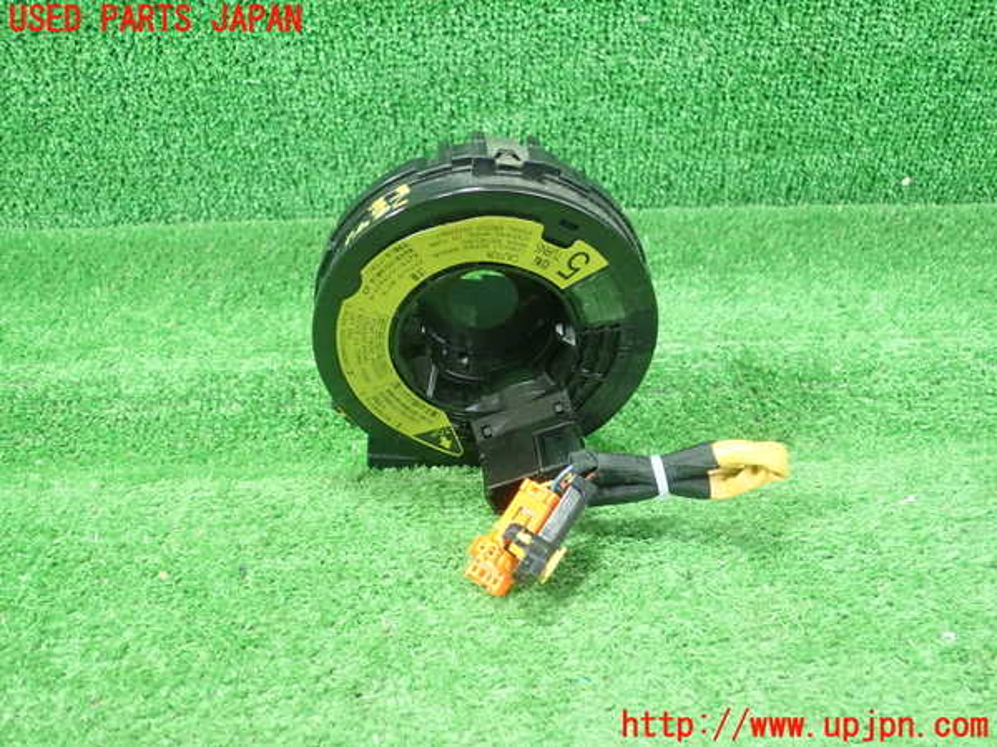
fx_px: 864
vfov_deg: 46.8
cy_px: 374
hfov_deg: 60.0
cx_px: 498
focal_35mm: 30
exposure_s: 1/100
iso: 800
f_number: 2.3
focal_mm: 5.5
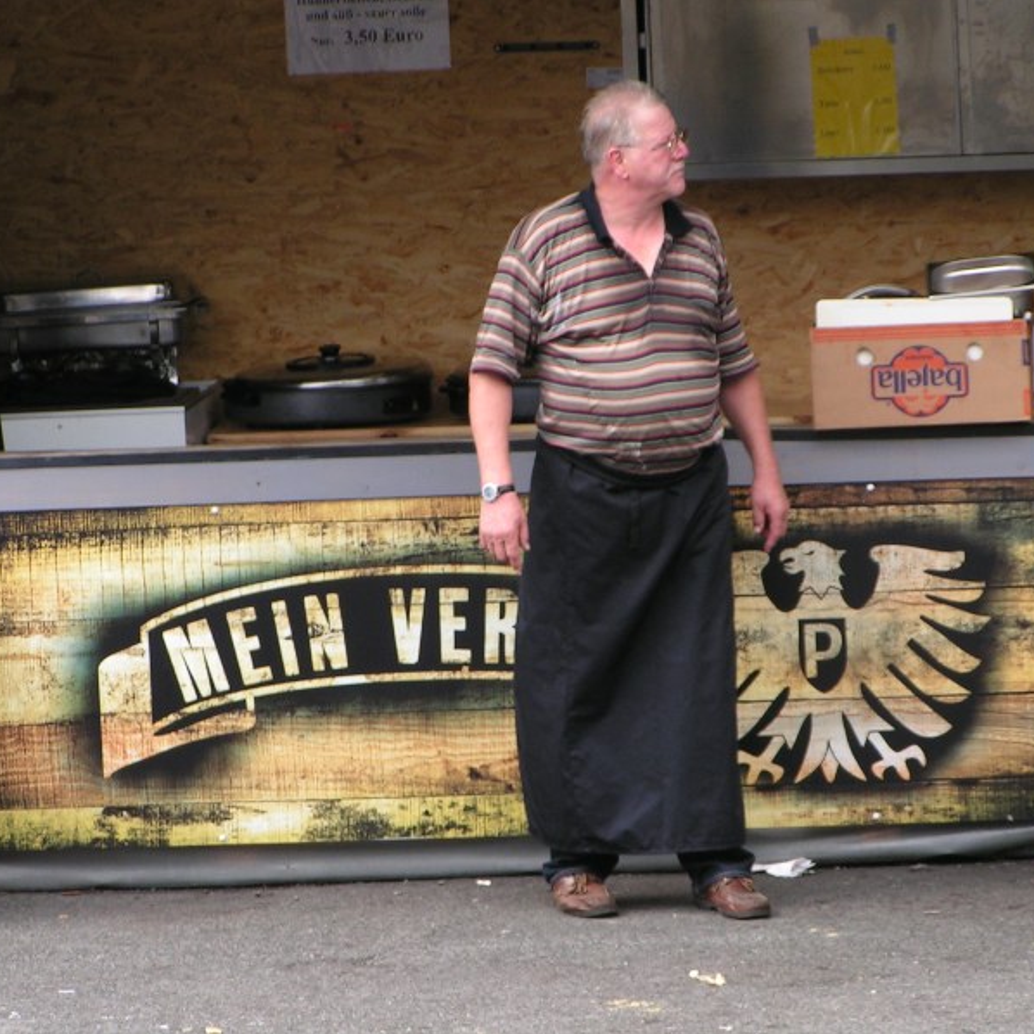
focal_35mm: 213
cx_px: 533
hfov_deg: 8.2
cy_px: 517
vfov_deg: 8.2
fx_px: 7198
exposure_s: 1/160
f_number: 4.5
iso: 50
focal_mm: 27.5
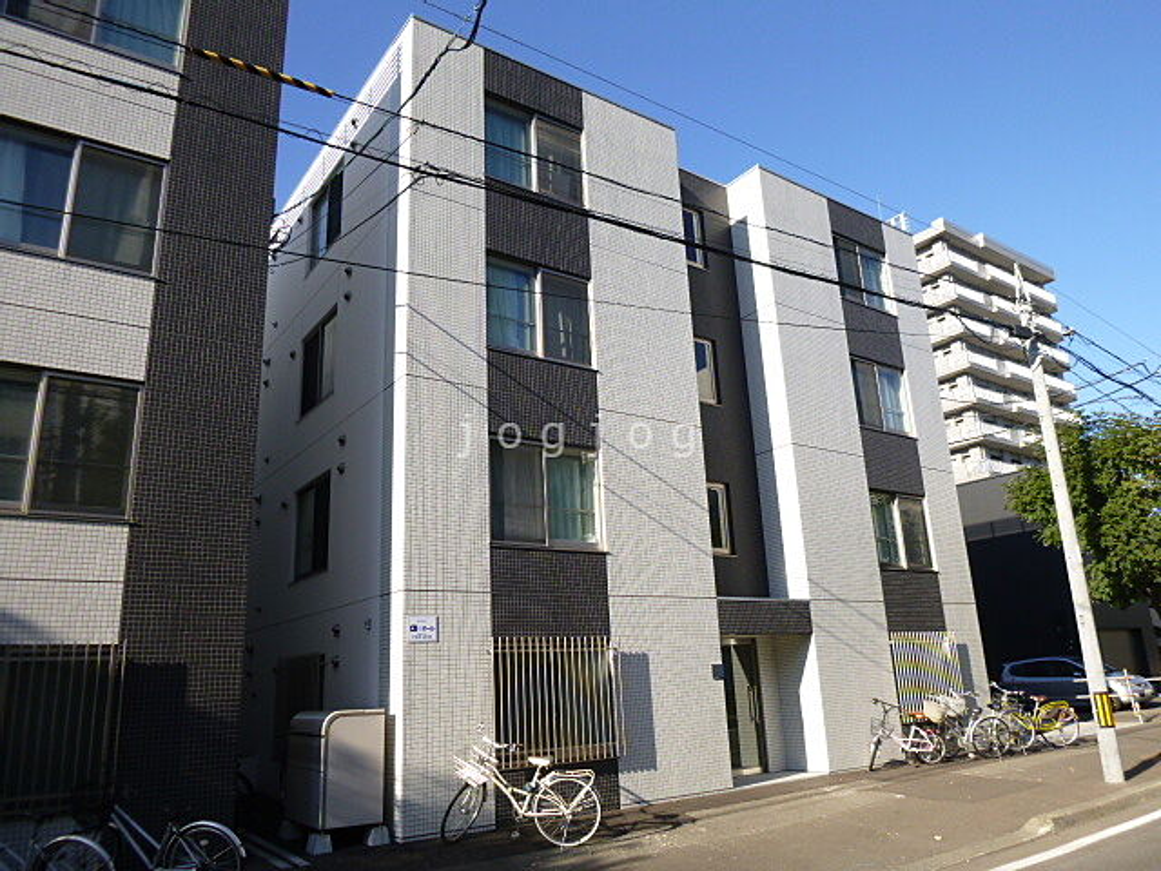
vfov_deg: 54.9
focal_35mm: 25
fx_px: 838
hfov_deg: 69.4
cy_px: 436
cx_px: 580
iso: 100
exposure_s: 1/320
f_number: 3.9
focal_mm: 4.5
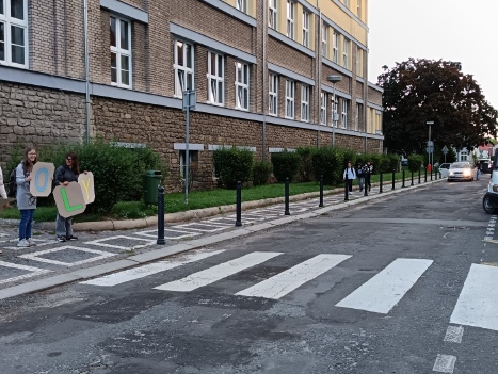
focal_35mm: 38
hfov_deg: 48.9
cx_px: 250
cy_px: 183
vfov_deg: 37.8
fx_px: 547
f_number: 1.75
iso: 514
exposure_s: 1/100
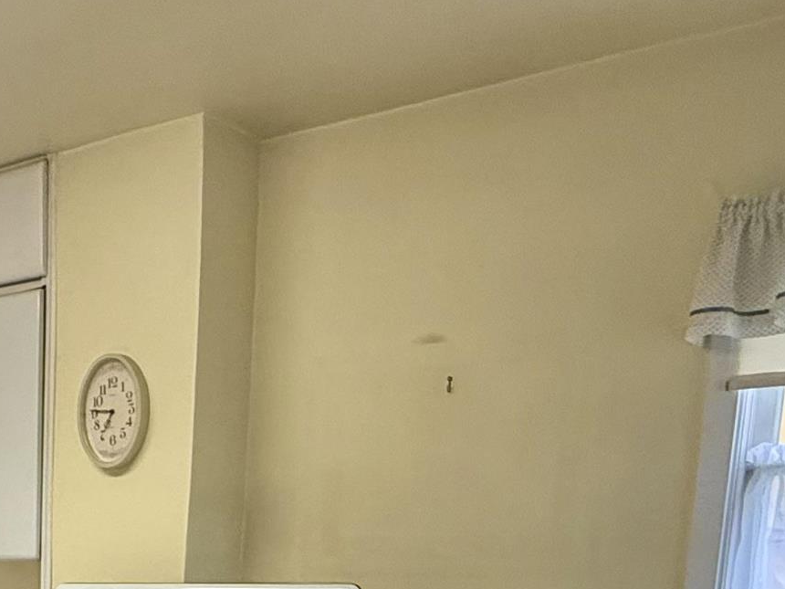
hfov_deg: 33.7
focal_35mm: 50
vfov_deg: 25.5
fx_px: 1134
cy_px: 742
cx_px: -57
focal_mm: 2.22
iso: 320
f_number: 2.2
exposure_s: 1/120
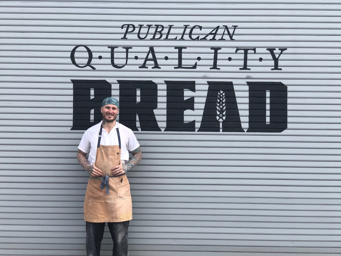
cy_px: 128
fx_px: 512
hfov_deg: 36.8
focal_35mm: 52
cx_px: 170
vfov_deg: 28.0
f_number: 2.4
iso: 16
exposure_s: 1/300
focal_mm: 6
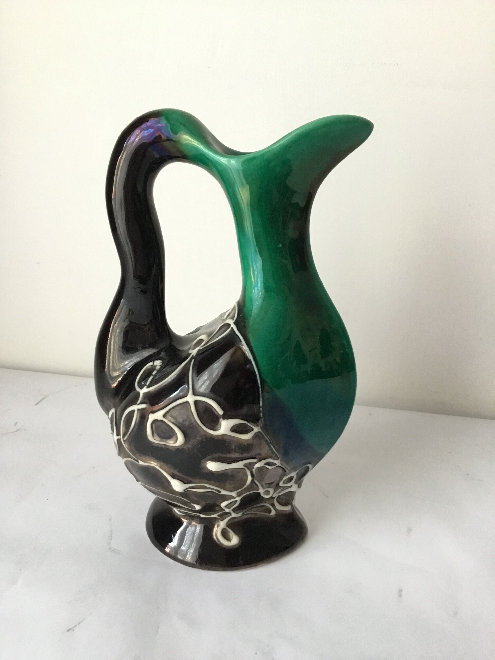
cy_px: 330
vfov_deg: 58.4
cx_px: 248
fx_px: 591
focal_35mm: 31
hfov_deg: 45.4
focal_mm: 3.3
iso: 200
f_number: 2.4
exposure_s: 1/33
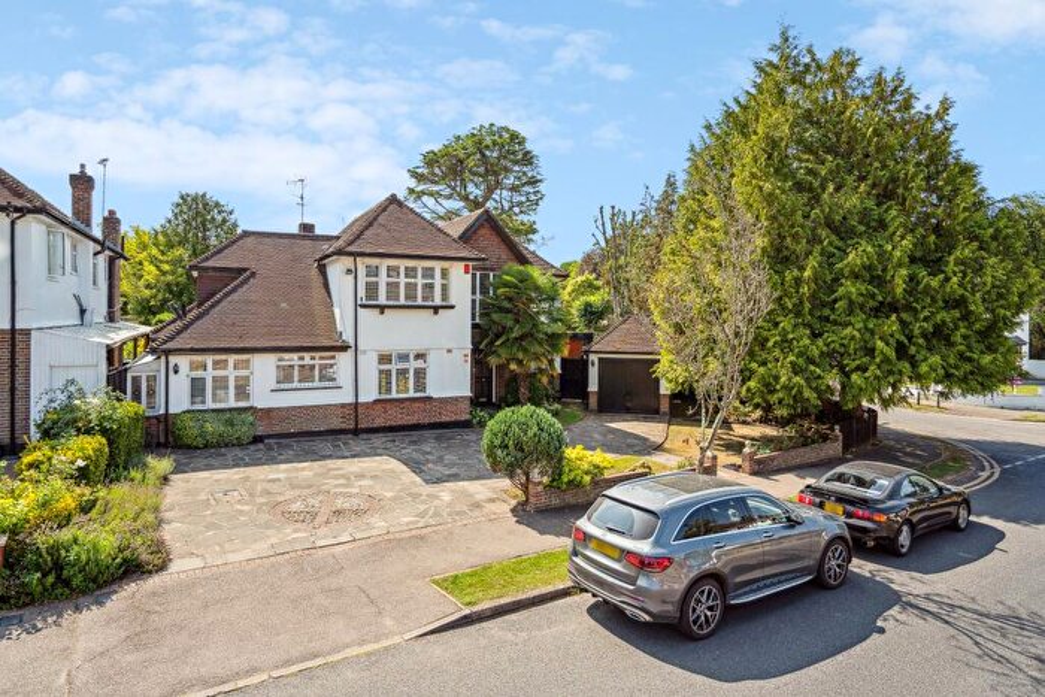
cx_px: 522
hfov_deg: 84.0
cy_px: 348
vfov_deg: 62.0
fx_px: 581
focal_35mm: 20
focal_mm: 20
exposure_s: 1/1250
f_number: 5.6
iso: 640
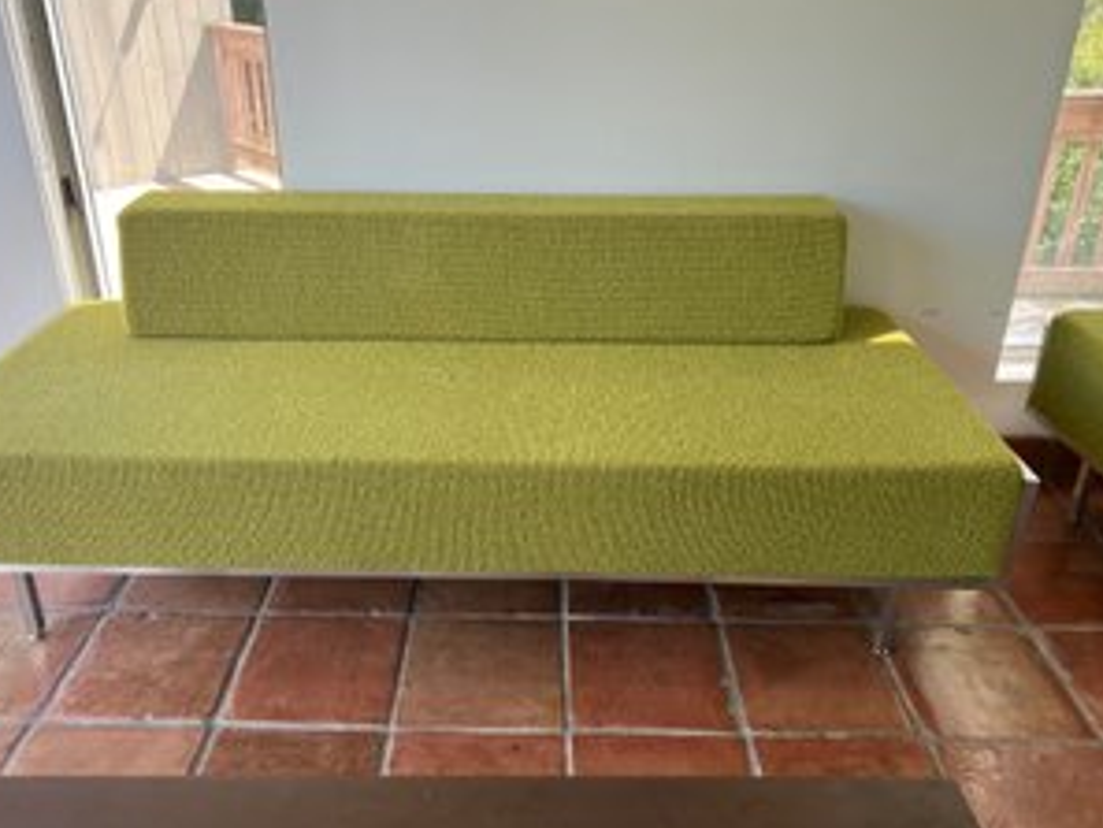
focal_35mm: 30
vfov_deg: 46.8
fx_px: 956
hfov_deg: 59.9
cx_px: 522
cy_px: 395
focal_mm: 5.7
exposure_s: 1/133
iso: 40
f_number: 1.5
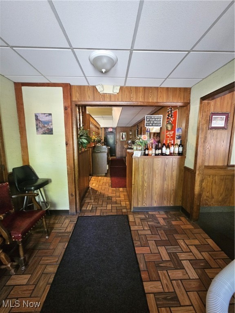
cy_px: 156
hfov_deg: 89.9
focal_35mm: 13
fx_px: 118
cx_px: 118
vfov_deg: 106.2
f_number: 2.2
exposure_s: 1/24
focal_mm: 2.2
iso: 640
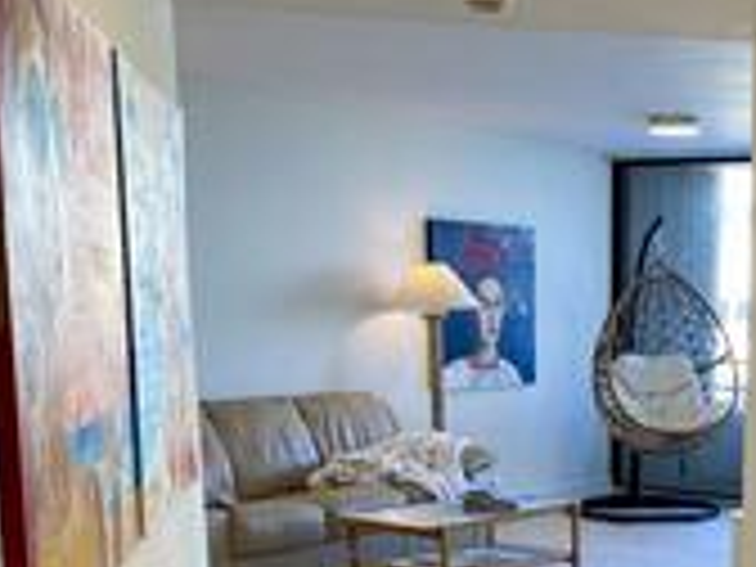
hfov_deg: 29.6
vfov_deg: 22.3
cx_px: 716
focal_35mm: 62
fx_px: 1354
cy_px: 634
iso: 80
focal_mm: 4.25
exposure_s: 1/120
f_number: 1.8
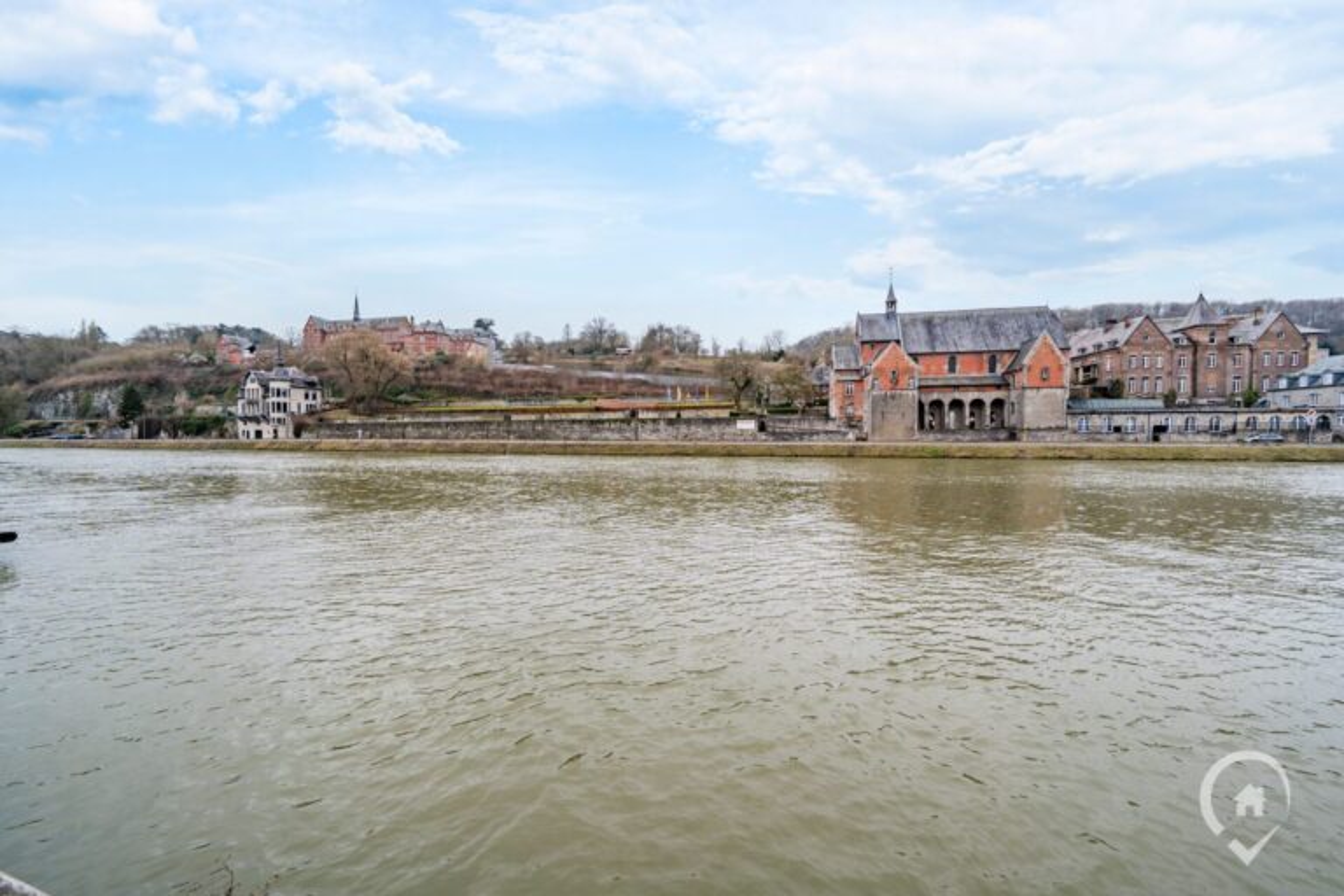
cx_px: 672
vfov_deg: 85.4
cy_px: 448
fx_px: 485
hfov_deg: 108.3
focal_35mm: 13
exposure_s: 1/125
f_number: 8
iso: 100
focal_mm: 13
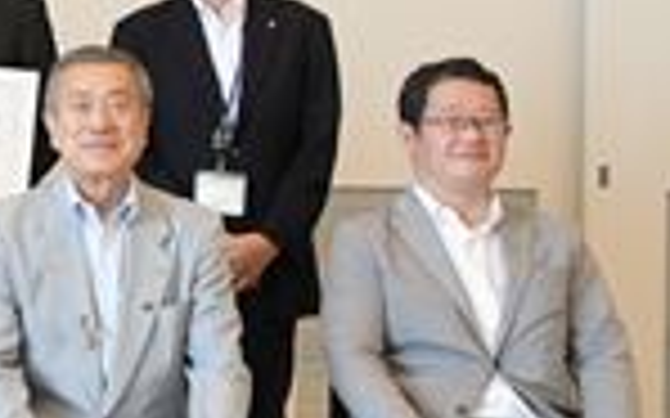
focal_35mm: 108
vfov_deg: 12.1
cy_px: 92
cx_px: -414
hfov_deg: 17.0
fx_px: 1966
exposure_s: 1/320
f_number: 5
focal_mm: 21
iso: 2500
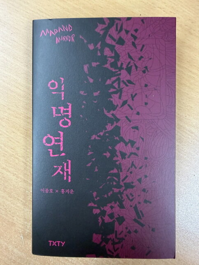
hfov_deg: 56.8
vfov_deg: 71.6
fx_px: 184
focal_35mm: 24
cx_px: 100
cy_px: 132
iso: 400
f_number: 2.2
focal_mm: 2.22
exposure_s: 1/60
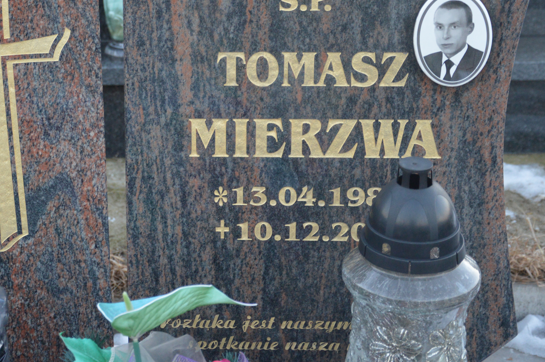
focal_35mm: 95
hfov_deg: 21.4
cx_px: 175
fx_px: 1437
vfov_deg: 14.3
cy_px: 111
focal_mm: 40
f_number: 4.5
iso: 800
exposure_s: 1/60
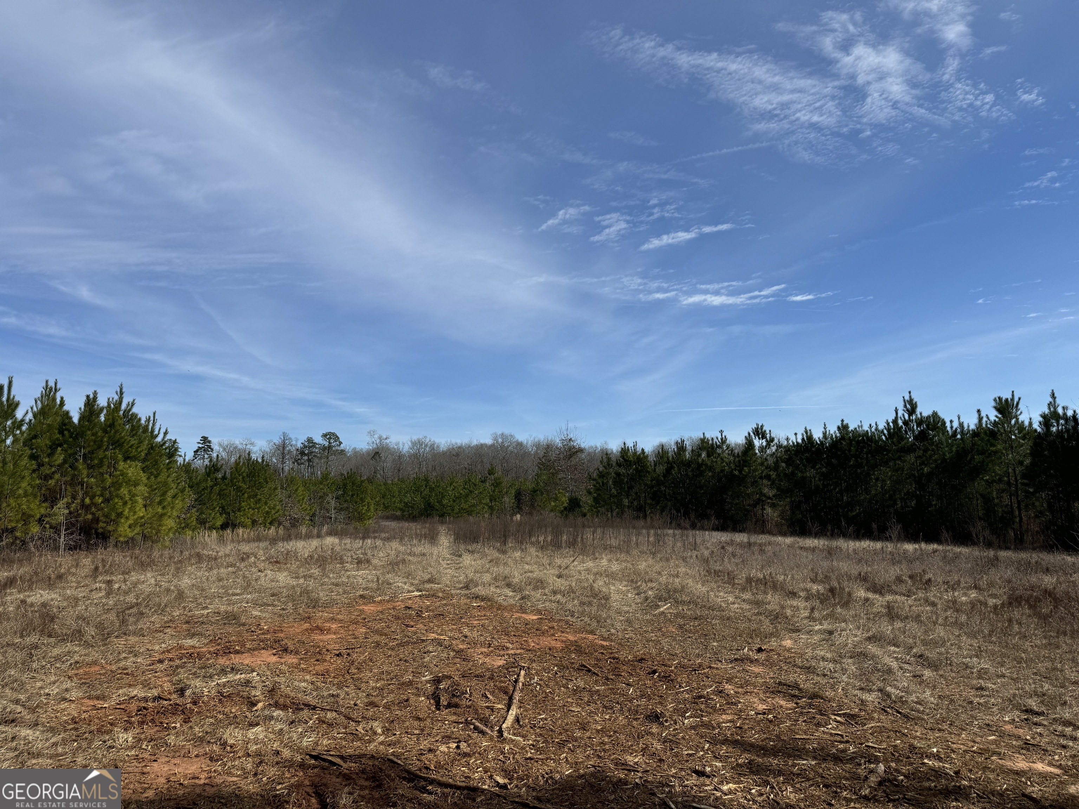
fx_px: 748
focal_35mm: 24
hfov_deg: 71.6
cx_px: 540
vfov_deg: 56.8
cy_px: 404
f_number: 1.78
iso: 80
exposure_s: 1/6410
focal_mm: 6.76
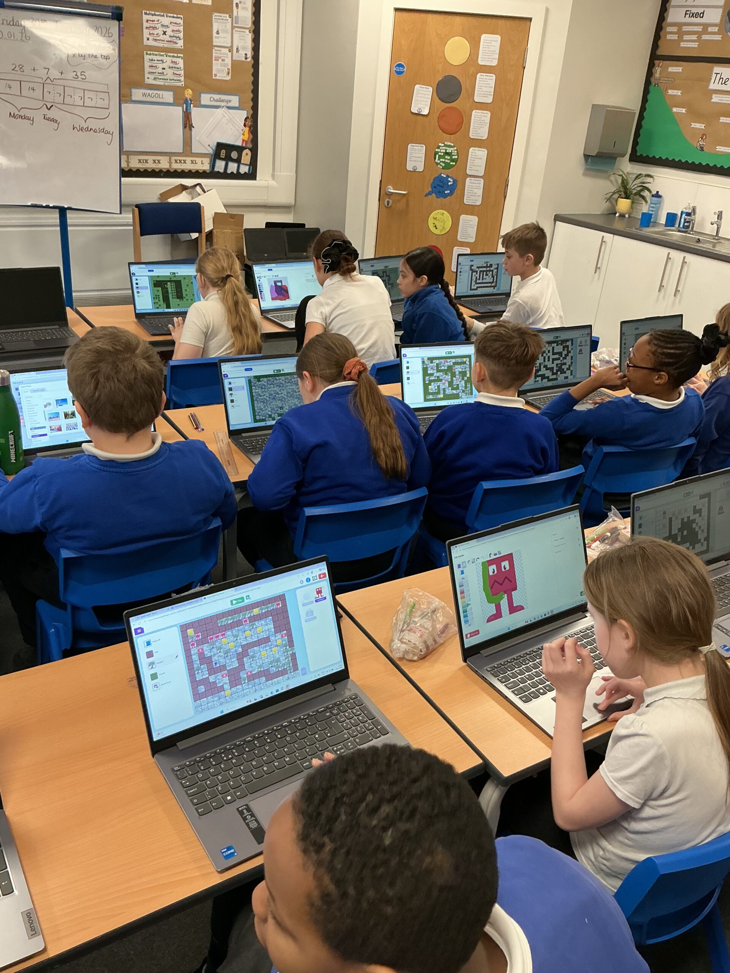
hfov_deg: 48.2
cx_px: 365
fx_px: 815
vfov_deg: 61.7
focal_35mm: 29
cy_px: 486
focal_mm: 3
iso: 125
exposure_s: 1/60
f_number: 1.8
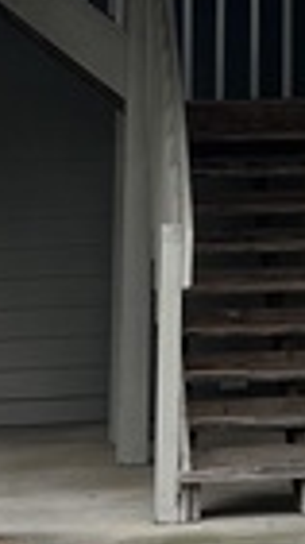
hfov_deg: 7.3
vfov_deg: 12.4
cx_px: 579
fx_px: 2322
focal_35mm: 161
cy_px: -394
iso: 50
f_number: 1.6
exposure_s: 1/348
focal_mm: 5.1
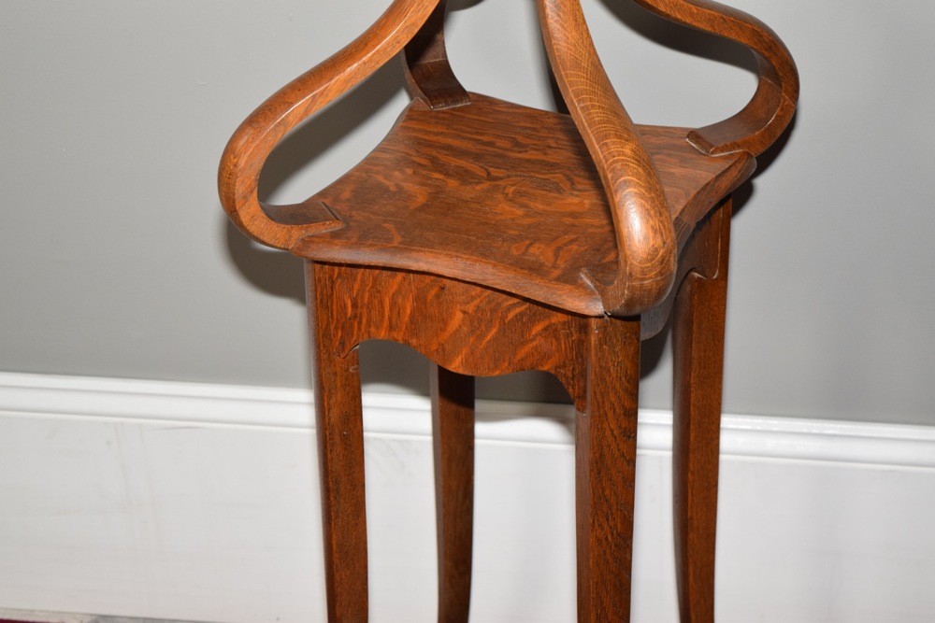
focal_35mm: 82
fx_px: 2143
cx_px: 468
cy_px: 312
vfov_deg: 16.6
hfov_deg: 24.6
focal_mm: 55
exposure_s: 1/100
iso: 800
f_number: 5.6
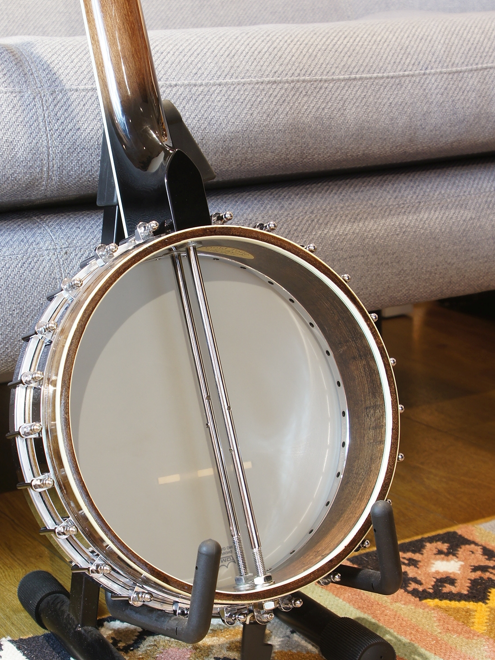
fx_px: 1277
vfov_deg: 29.0
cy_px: 364
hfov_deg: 21.9
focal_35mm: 67
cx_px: 183
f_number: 7.1
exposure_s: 1/3
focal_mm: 30
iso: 100
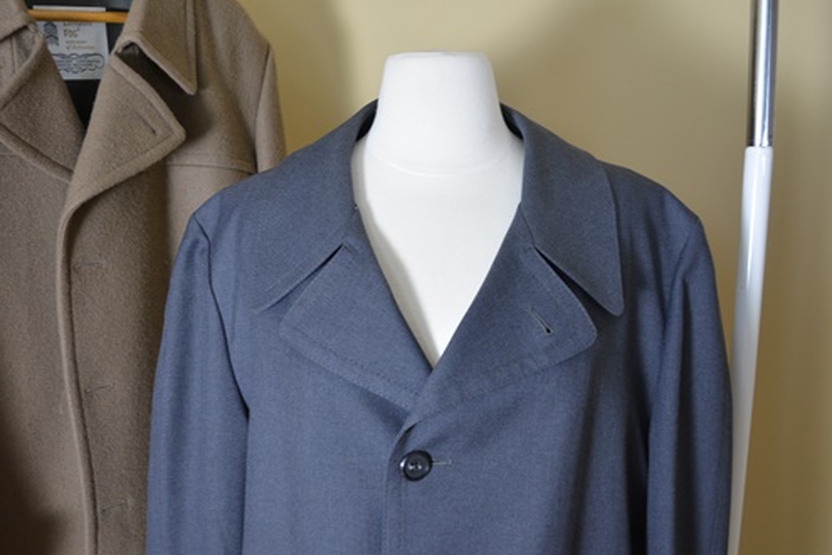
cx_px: 355
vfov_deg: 33.4
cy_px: 308
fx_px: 924
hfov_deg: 48.3
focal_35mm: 40
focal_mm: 22
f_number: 3.8
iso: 800
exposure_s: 1/40
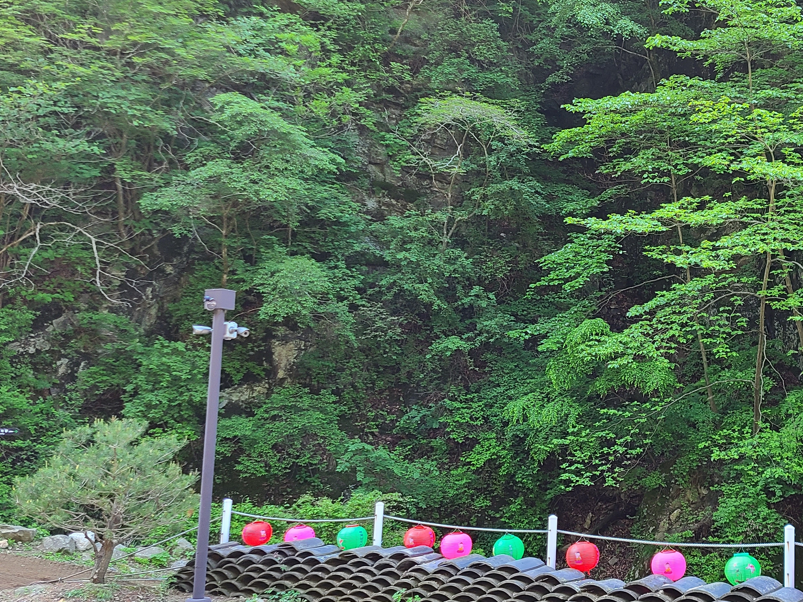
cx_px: 670
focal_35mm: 44
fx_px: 1021
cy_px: 245
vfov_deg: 32.8
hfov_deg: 40.7
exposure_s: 1/119
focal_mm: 5.4
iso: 80
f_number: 1.8
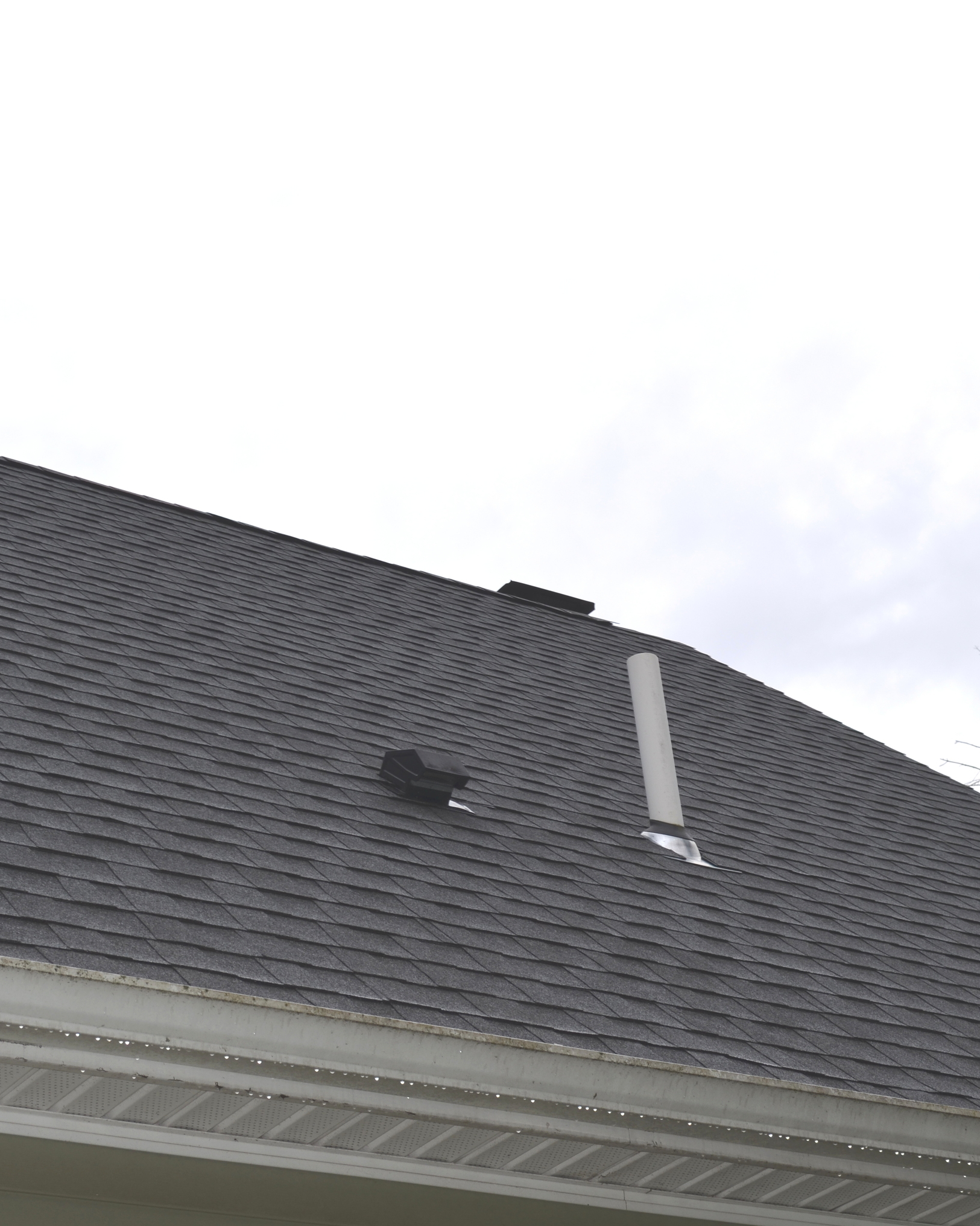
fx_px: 2465
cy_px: 614
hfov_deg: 22.4
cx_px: 356
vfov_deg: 27.9
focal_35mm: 68
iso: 100
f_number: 7.1
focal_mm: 32
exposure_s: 1/200
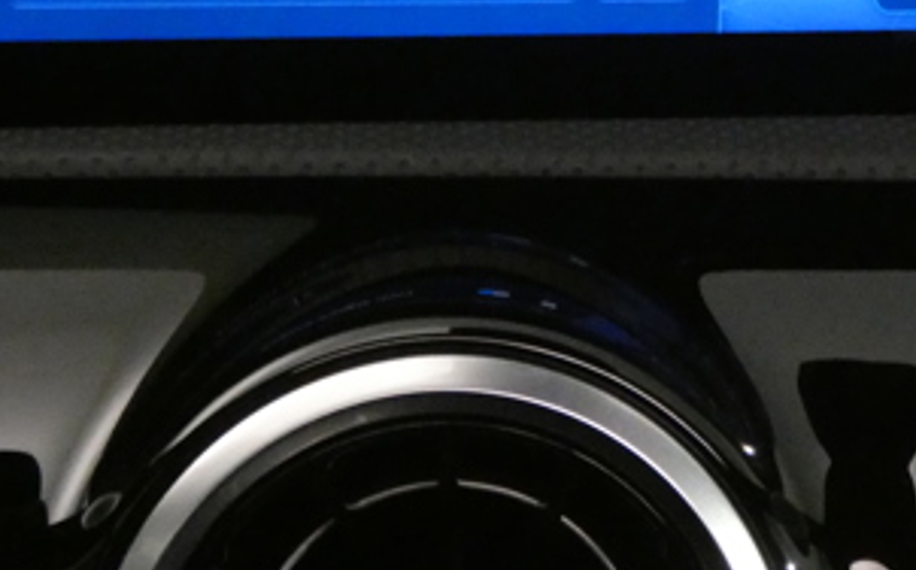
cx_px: 692
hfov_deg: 22.8
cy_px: -61
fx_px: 2244
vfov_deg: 14.2
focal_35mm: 90
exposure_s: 1/30
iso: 1600
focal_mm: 5.8
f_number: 3.4
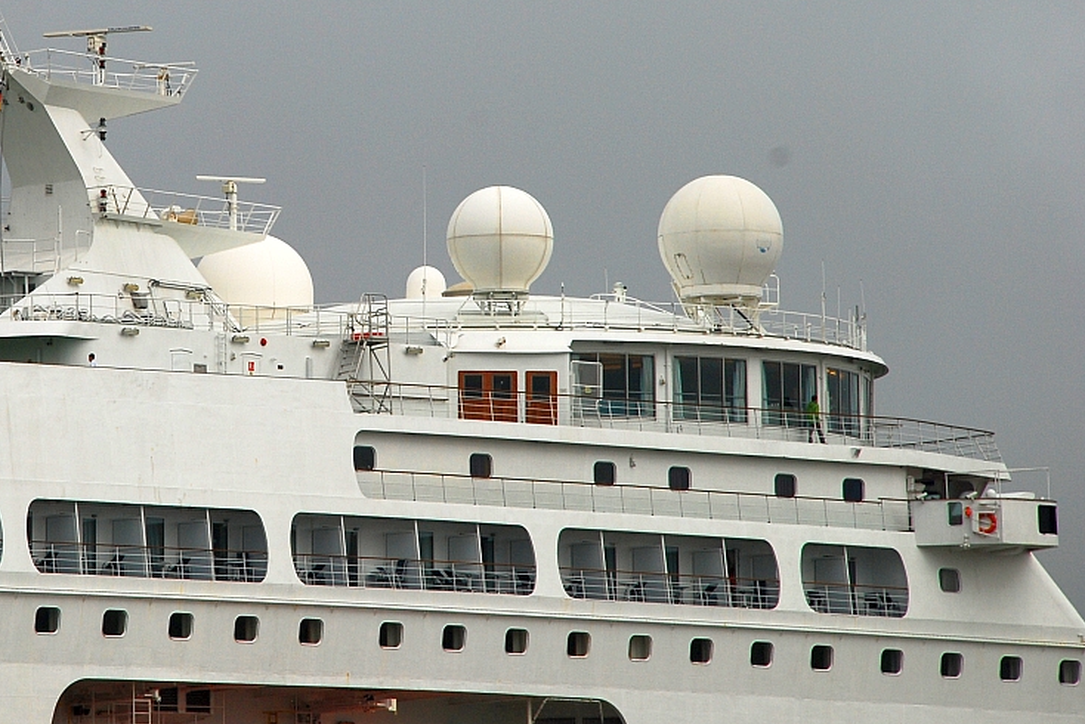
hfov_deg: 7.3
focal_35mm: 283
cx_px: 364
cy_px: 233
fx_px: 8523
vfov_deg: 4.9
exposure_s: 1/250
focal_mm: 135
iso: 180
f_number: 10
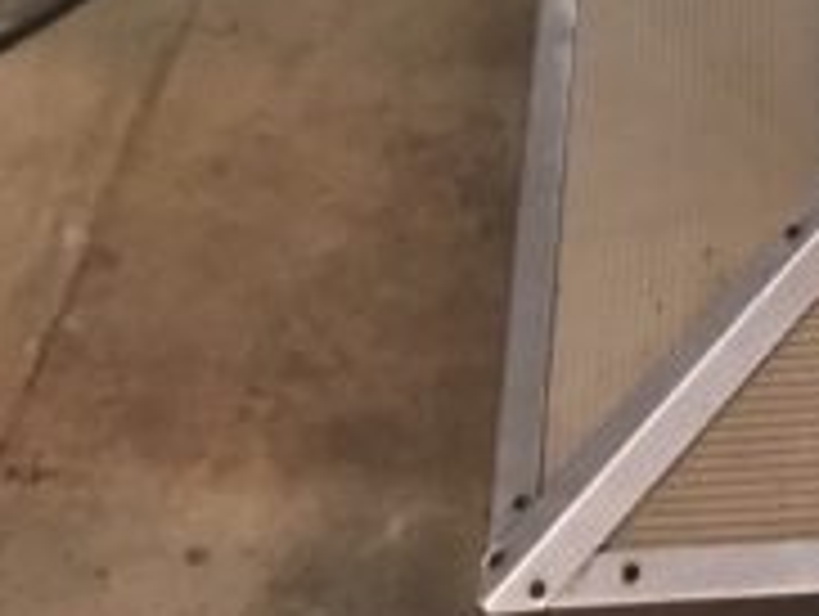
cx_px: 1127
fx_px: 3672
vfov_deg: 8.3
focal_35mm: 155
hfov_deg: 12.3
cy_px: -1162
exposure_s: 1/30
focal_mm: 4.15
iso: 250
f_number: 2.2
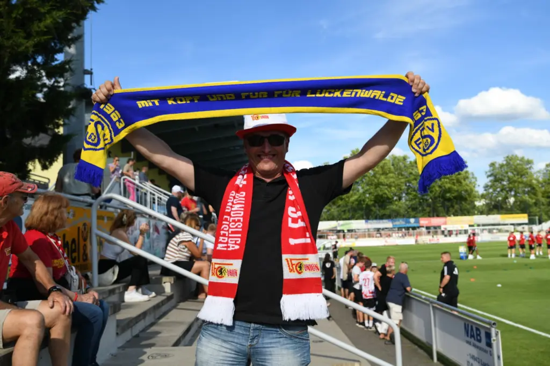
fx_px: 535
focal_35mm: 35
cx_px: 275
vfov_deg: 37.8
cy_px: 183
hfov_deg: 54.4
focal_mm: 35
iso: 100
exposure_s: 1/640
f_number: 5
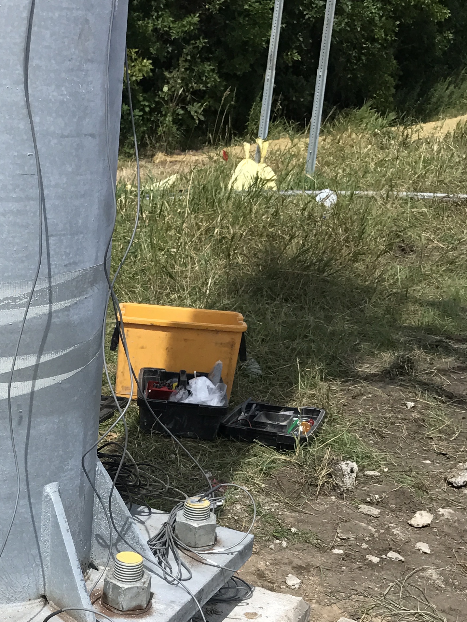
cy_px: 513
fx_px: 1061
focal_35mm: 59
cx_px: 4
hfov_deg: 23.8
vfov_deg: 31.7
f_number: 1.8
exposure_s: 1/3546
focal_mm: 3.99
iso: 20
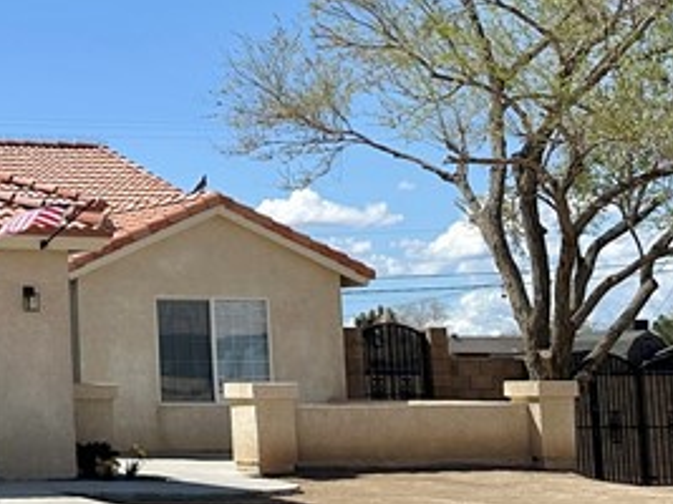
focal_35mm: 92
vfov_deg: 16.0
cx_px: -295
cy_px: 134
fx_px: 1788
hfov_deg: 19.1
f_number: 1.78
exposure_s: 1/7576
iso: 80
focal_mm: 6.86
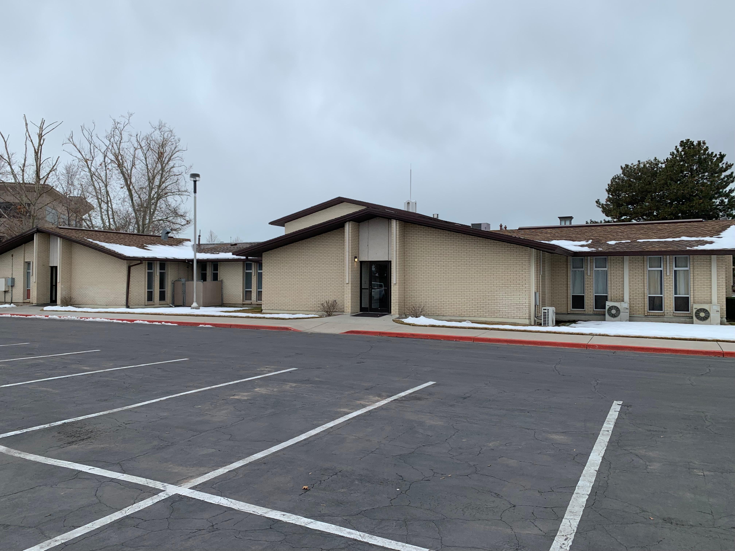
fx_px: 552
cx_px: 368
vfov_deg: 53.1
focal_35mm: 26
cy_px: 276
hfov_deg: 67.3
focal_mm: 4.25
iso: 25
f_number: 1.8
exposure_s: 1/696
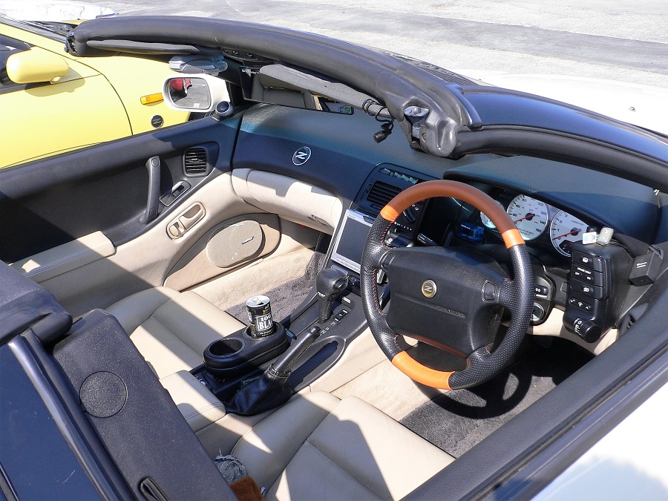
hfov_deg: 52.6
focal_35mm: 35
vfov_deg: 40.7
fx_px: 675
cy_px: 250
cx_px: 334
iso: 80
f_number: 5.6
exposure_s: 1/160
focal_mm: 5.8
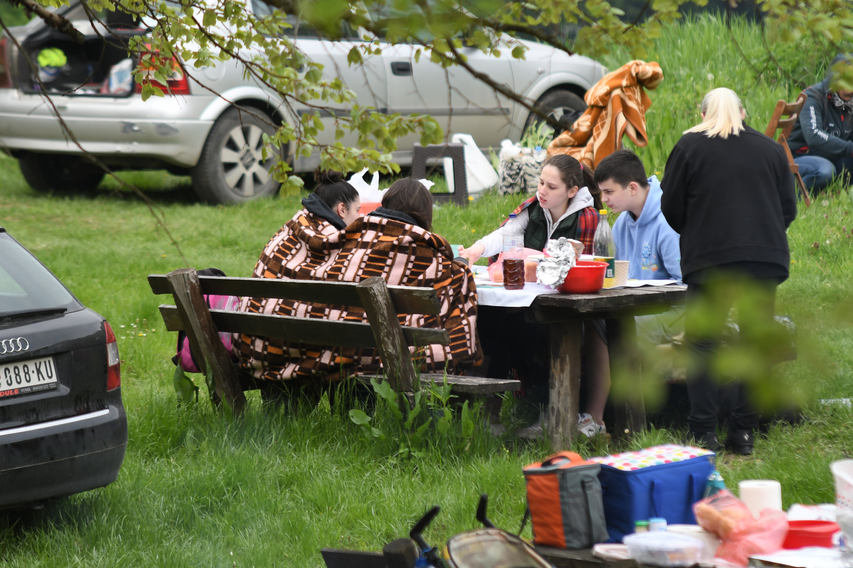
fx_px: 7106
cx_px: 426
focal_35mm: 300
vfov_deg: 4.6
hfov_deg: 6.9
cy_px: 284
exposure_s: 1/640
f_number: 4
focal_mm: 200
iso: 200
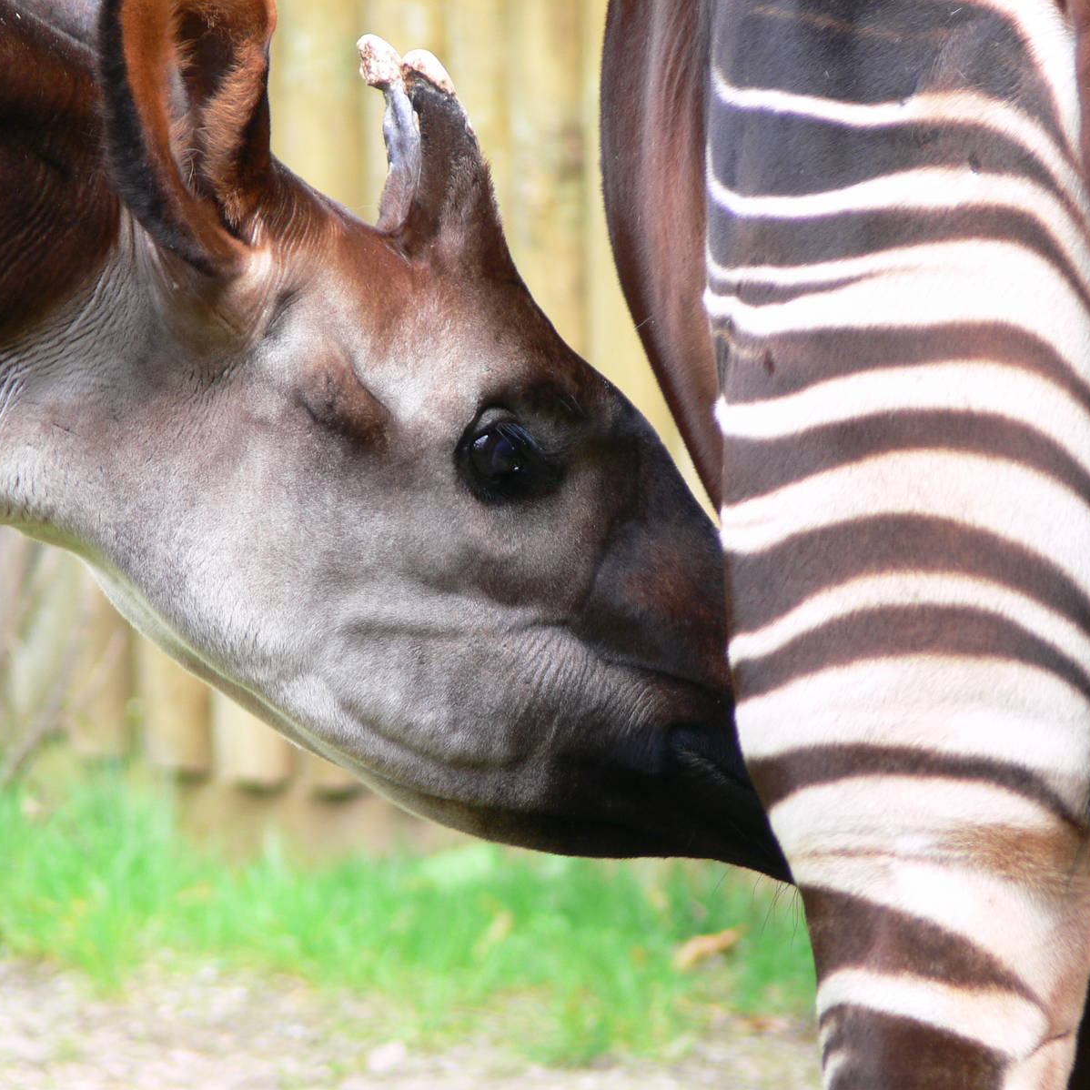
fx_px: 17670
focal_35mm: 496
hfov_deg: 3.5
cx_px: 459
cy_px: 545
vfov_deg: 3.5
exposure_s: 1/40
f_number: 3.7
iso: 80
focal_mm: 88.8
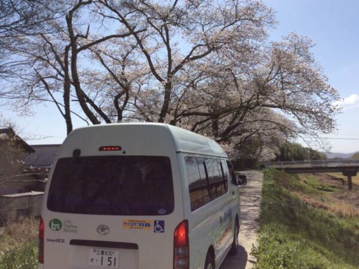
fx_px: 332
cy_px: 134
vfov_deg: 44.1
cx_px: 180
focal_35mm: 32
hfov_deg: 56.9
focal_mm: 3.3
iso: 32
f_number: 2.4
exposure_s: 1/2045
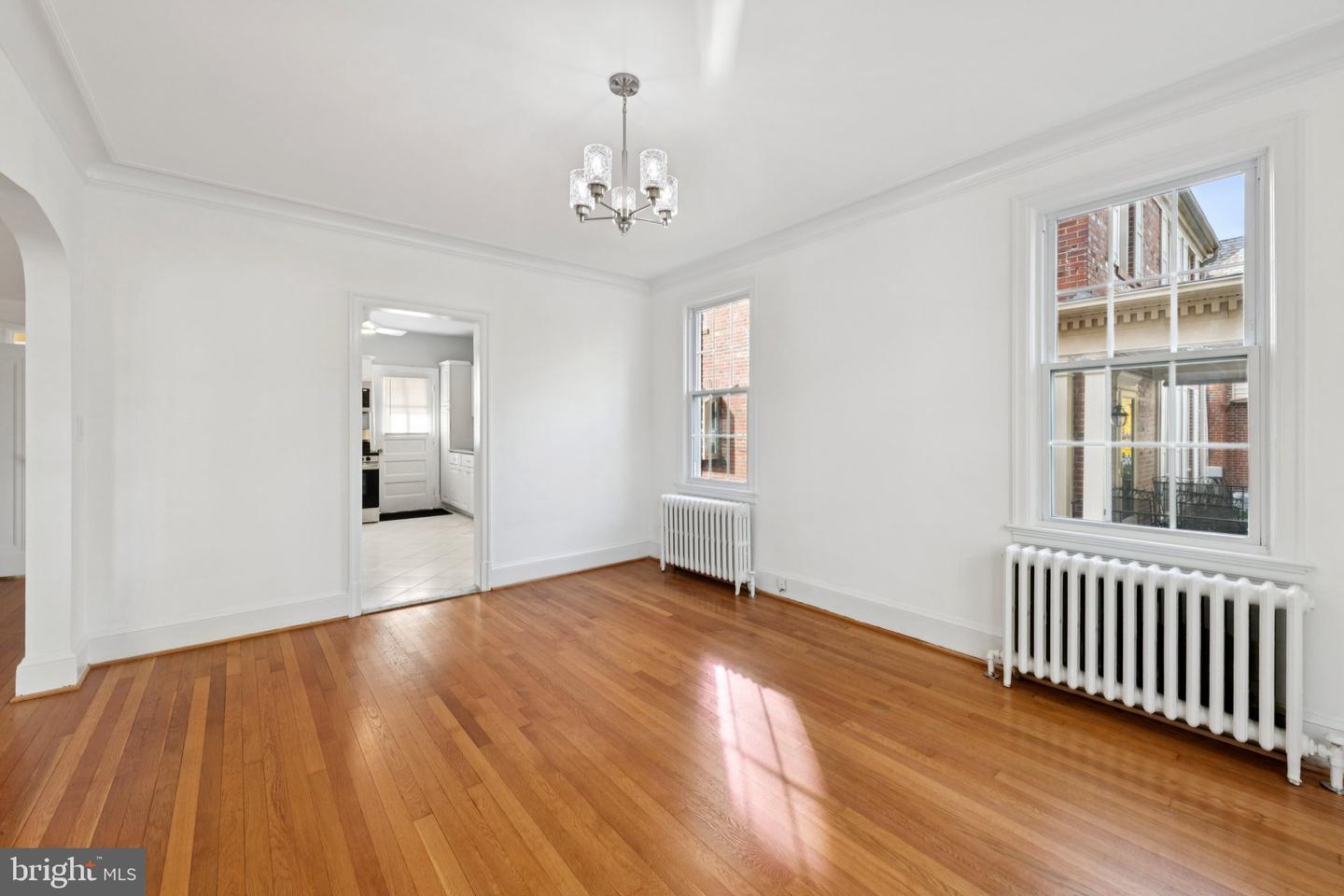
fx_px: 523
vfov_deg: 81.2
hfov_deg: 104.3
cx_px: 672
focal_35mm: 14
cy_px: 448
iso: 250
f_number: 9
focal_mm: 14
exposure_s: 1/25
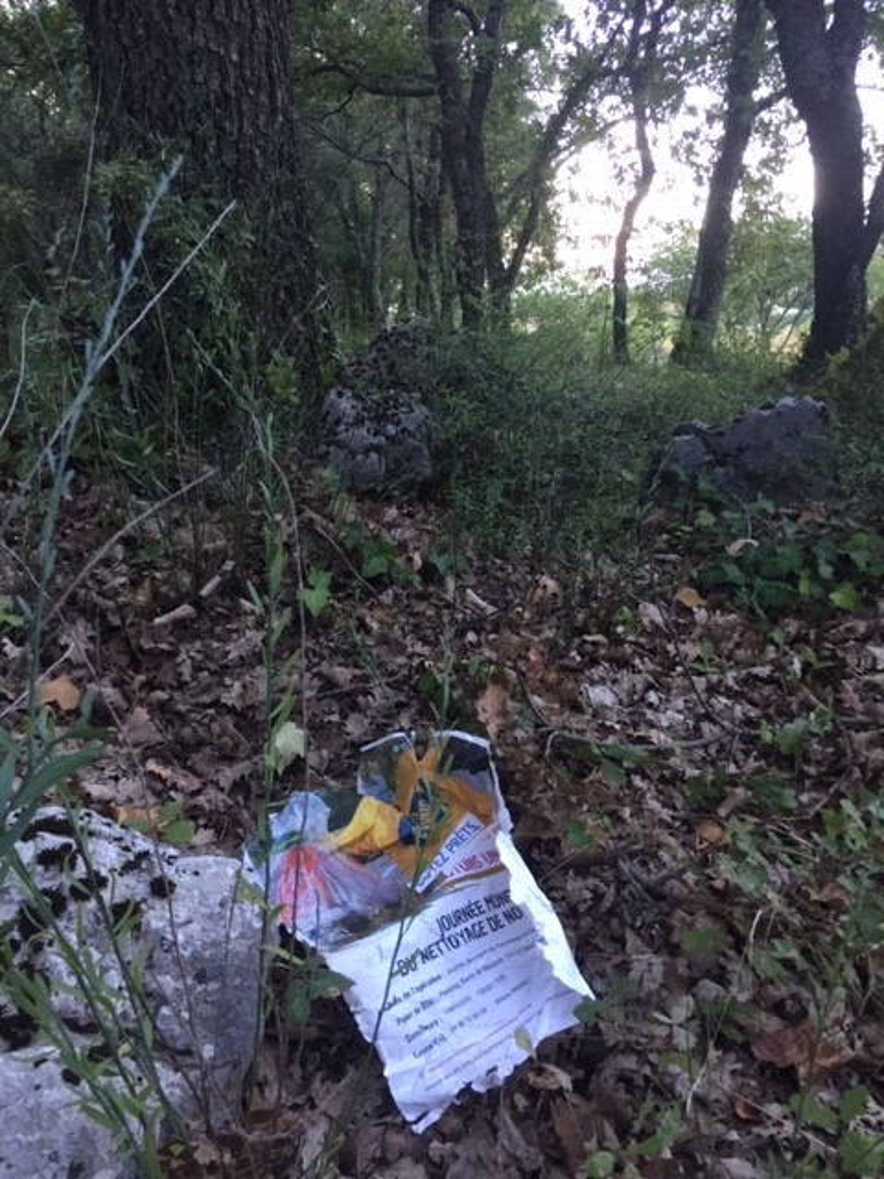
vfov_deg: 61.7
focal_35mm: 29
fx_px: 987
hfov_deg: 48.2
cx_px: 442
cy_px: 590
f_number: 2.2
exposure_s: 1/33
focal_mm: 4.15
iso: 125
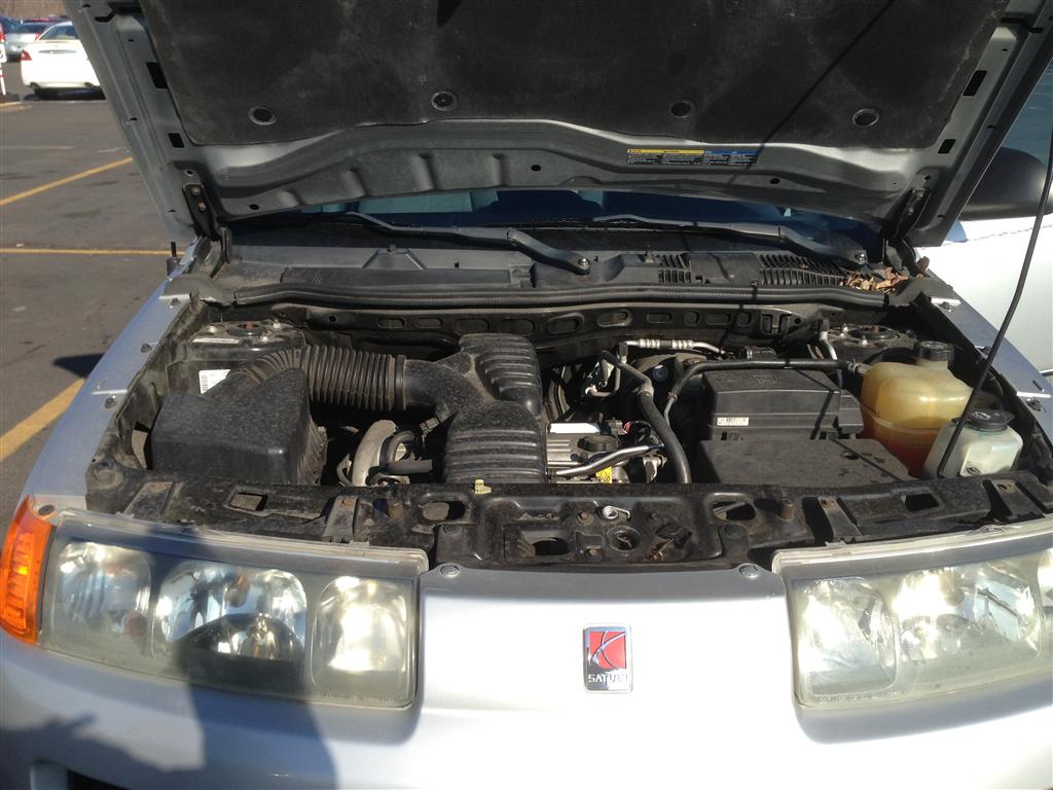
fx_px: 1004
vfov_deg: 42.9
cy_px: 395
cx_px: 526
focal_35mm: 33
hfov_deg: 55.4
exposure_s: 1/1153
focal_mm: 4.13
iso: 50
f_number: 2.4
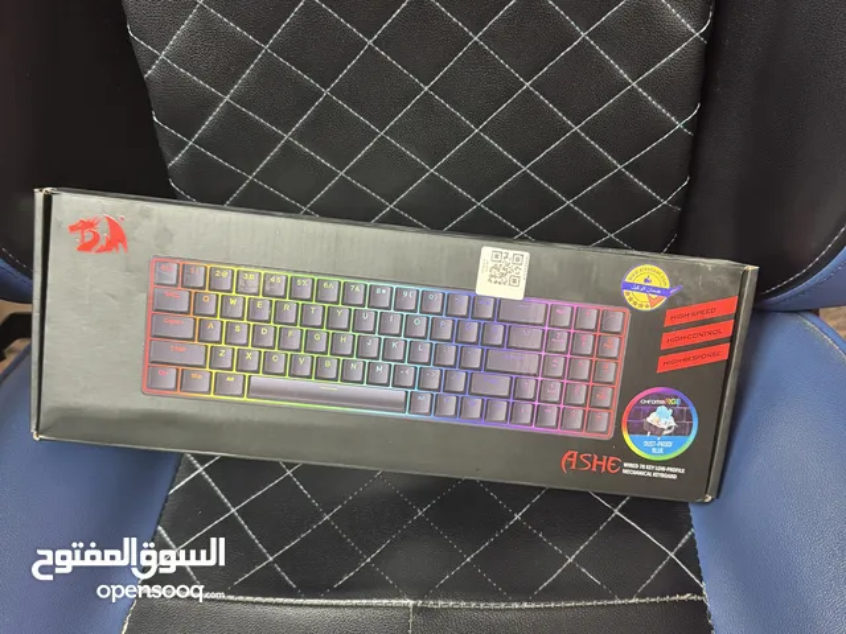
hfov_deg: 71.6
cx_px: 423
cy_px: 317
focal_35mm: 24
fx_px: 587
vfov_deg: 56.8
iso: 640
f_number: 1.78
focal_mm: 6.76
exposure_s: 1/50
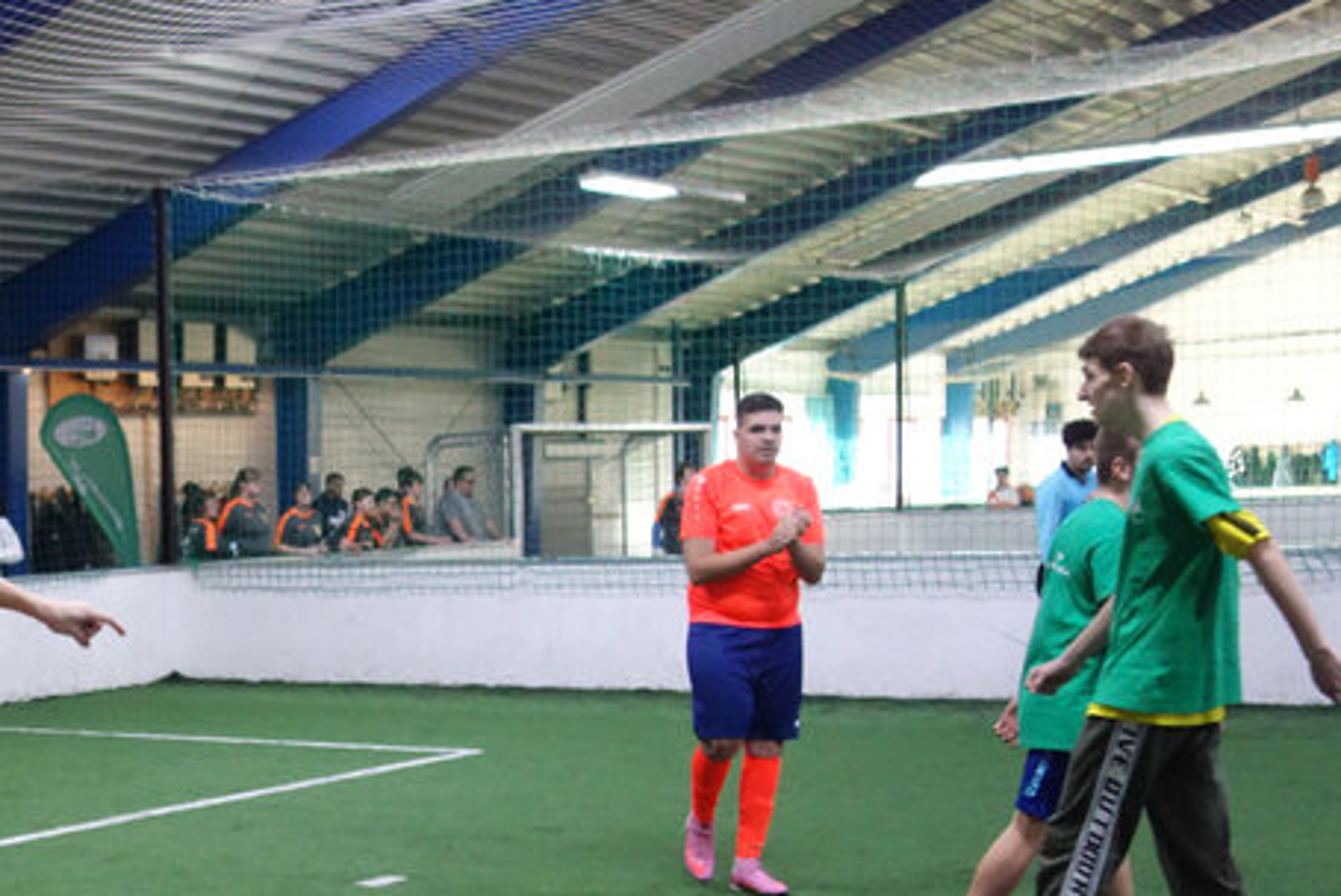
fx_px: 2348
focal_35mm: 63
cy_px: 803
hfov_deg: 30.2
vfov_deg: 21.1
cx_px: 85
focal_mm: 10.4
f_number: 1.8
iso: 1600
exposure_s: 1/250
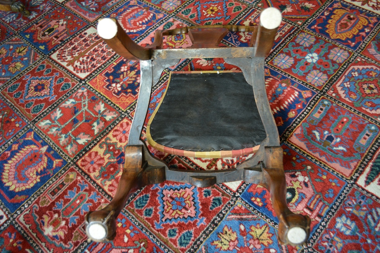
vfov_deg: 40.0
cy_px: 126
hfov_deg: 57.2
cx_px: 190
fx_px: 348
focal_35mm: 33
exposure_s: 1/30
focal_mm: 22
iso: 1000
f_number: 3.8
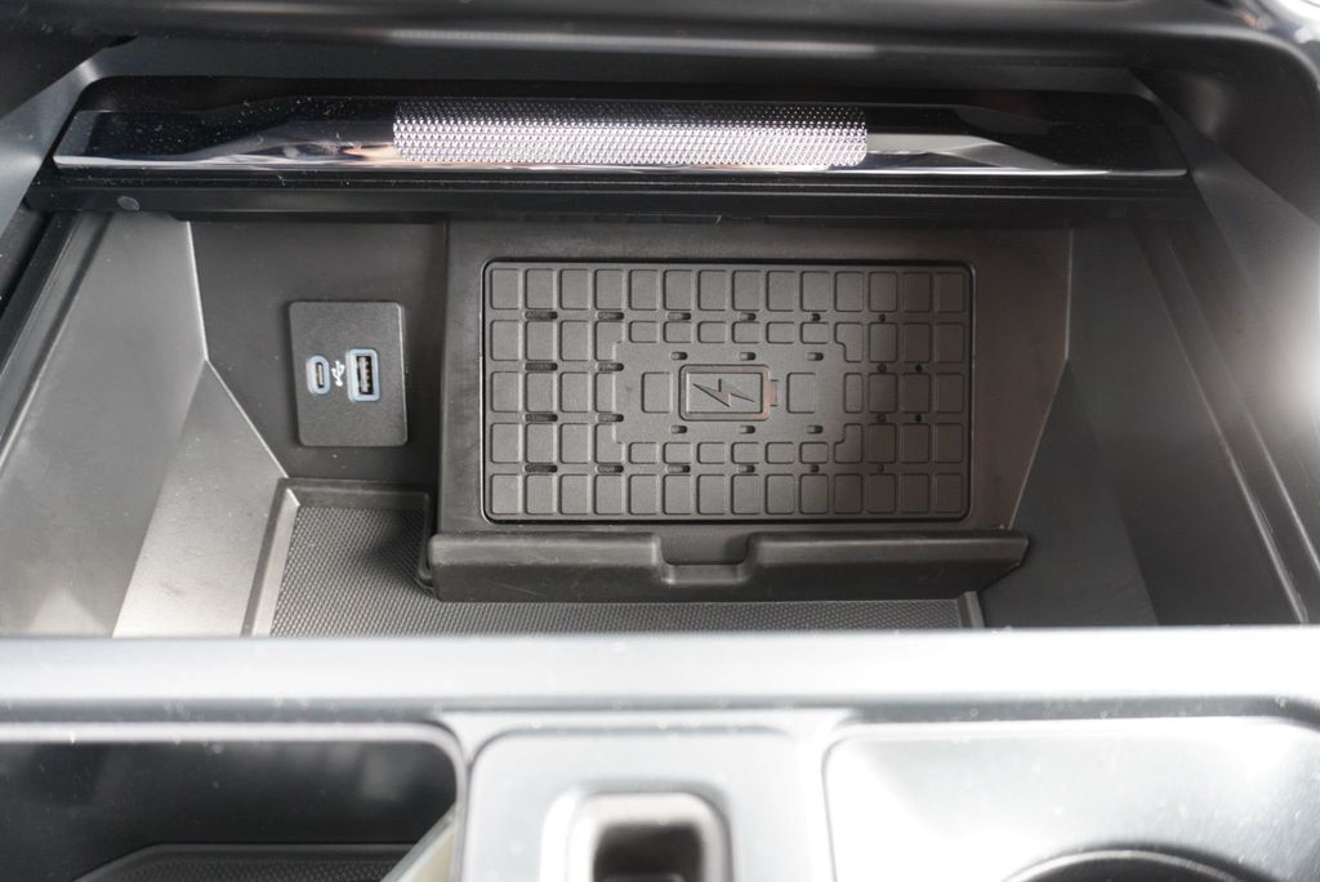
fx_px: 880
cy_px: 441
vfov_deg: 53.2
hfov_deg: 73.7
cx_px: 660
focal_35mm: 24
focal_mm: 16
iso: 800
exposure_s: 1/60
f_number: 4
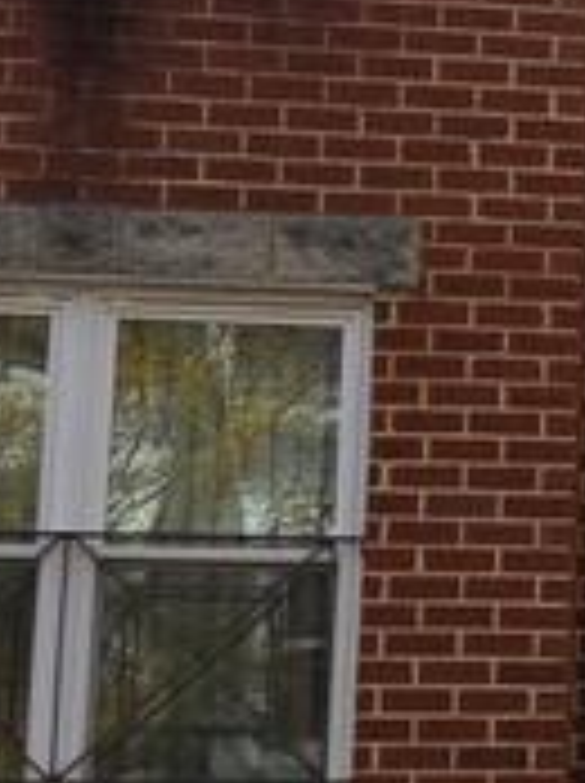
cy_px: 486
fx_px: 3230
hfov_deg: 9.3
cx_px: 1390
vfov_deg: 13.8
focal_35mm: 143
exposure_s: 1/942
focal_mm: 5.4
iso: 25
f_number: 1.8
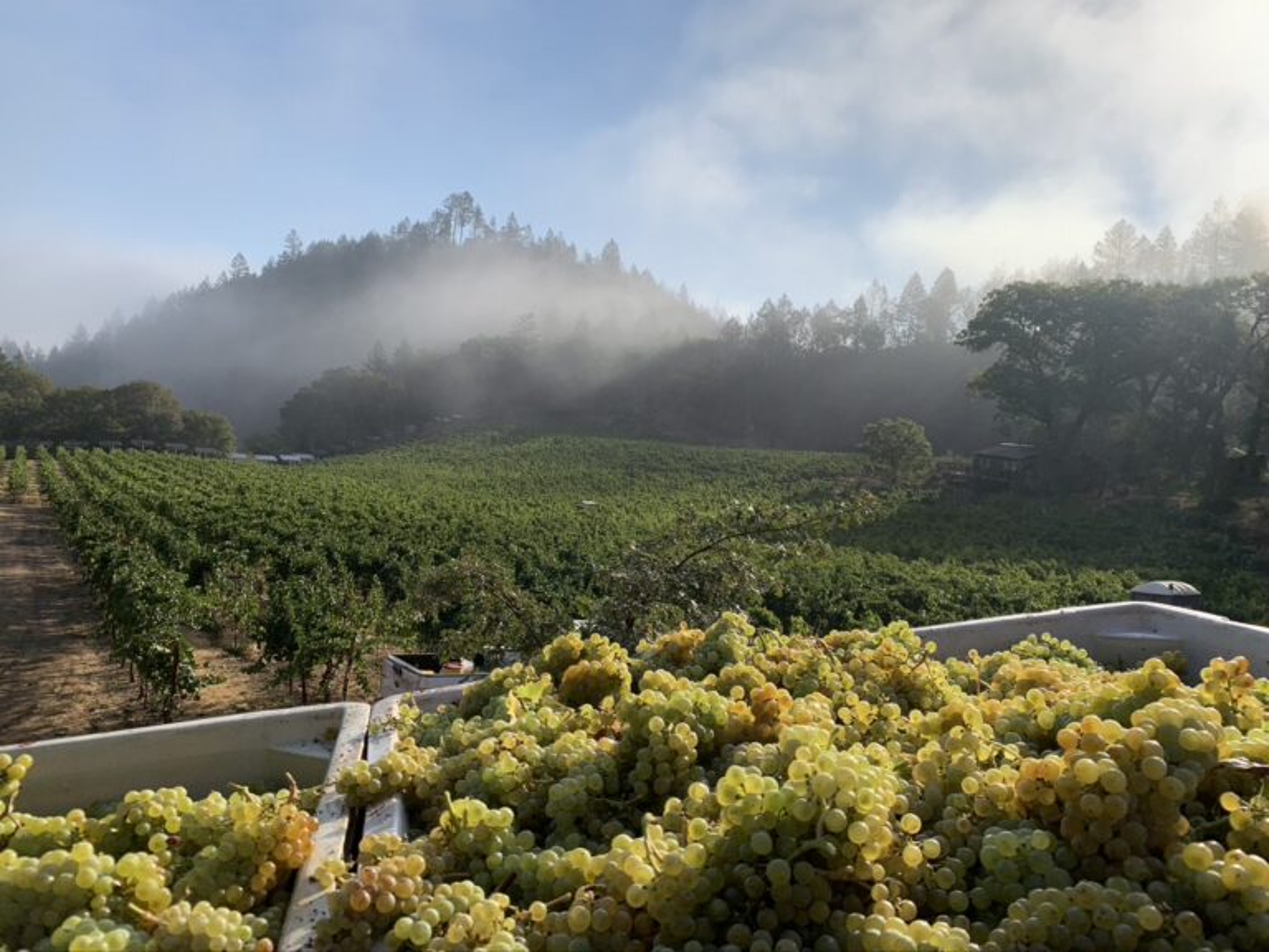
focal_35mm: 26
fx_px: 953
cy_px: 476
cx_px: 634
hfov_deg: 67.3
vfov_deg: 53.1
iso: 25
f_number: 1.8
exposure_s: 1/3521
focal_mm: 4.25
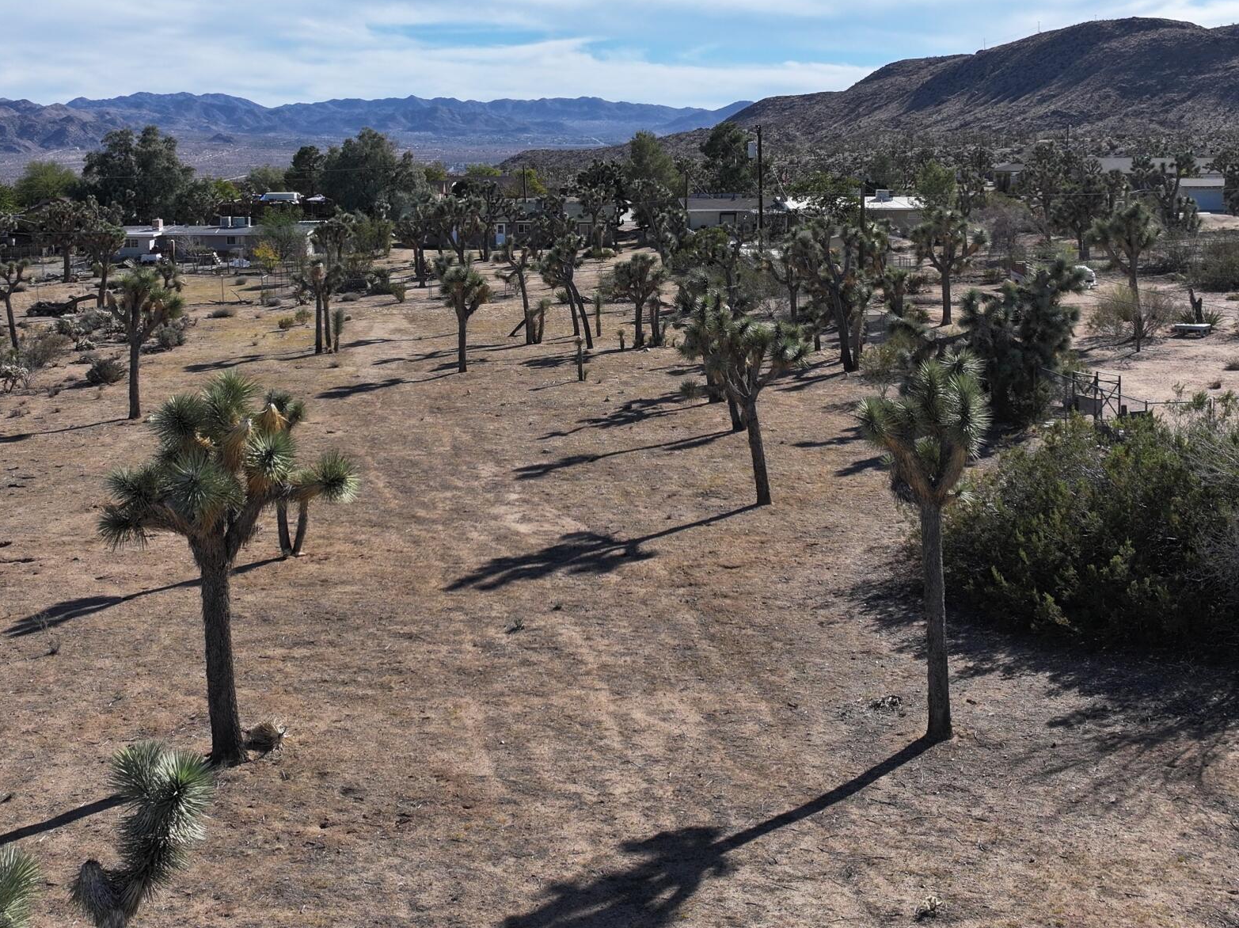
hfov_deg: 41.2
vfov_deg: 31.2
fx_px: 1646
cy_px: 310
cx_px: 564
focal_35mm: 46
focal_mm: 12.29
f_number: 2.8
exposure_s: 1/3200
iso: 160
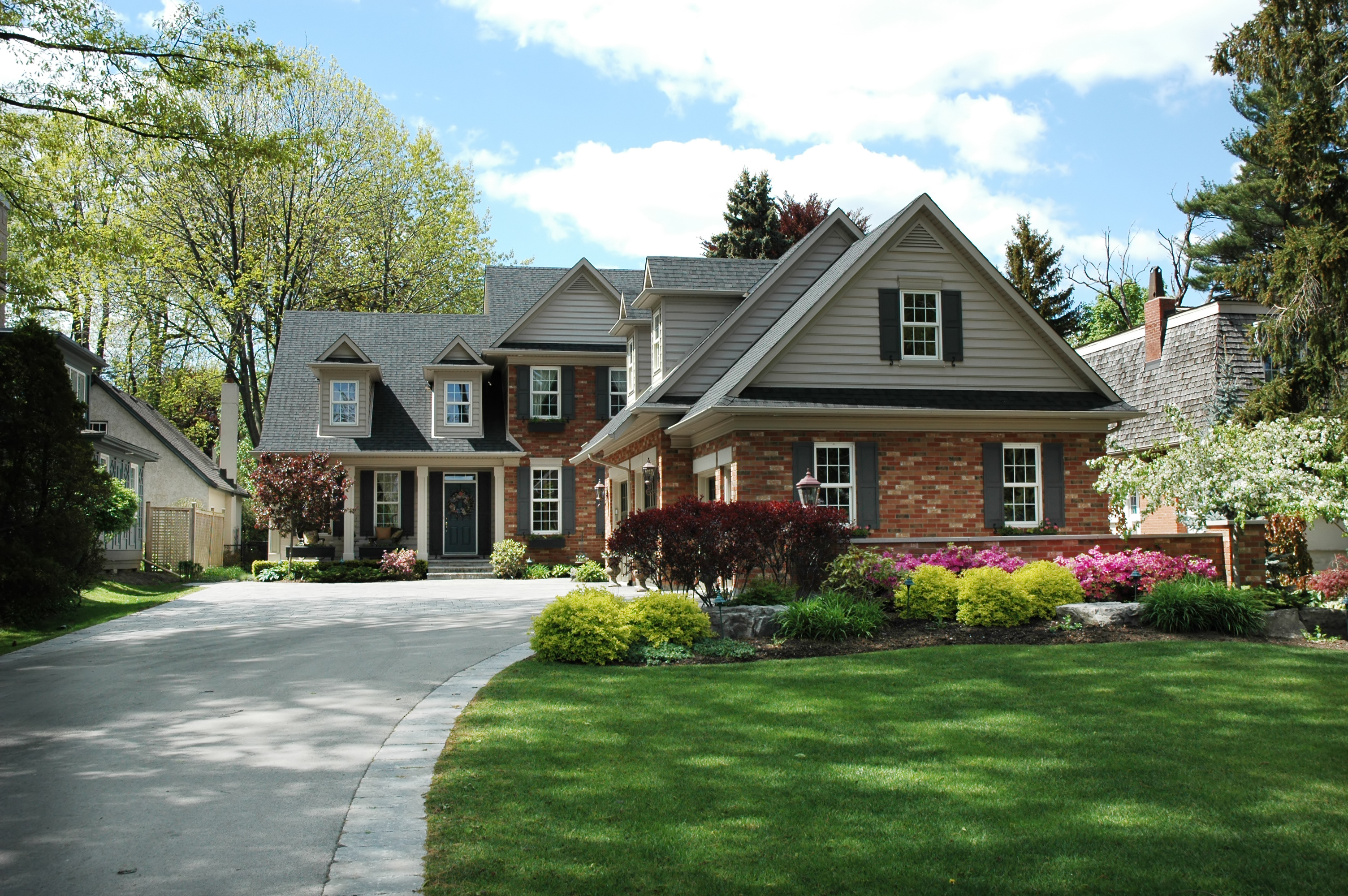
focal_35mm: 36
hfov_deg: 53.2
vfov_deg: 36.8
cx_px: 674
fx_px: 1347
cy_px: 448
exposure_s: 1/250
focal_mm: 24
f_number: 9
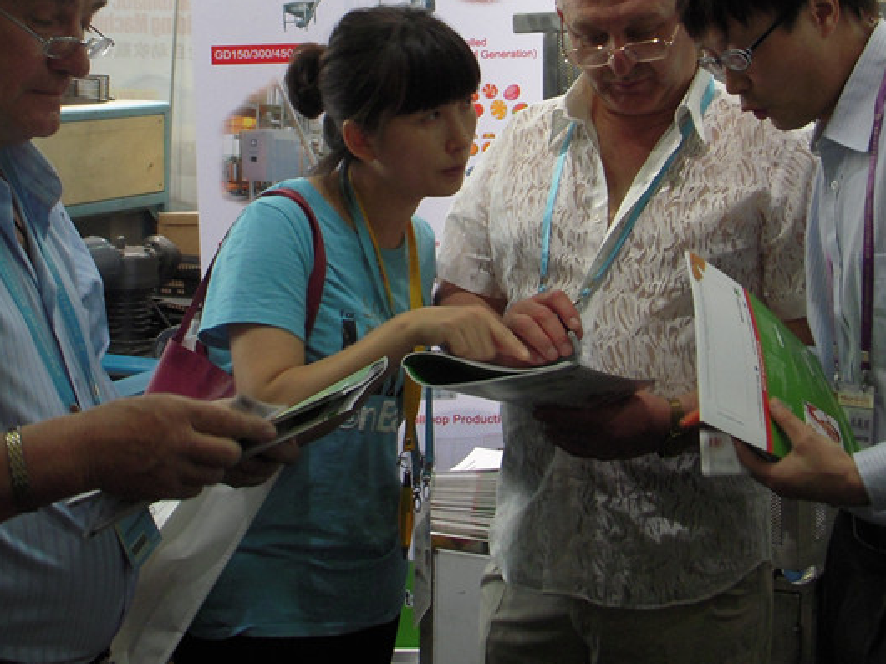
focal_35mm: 71
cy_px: 105
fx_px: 1816
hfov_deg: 27.4
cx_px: 395
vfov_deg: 20.4
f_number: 3.3
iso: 160
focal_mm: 6.3
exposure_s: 1/30
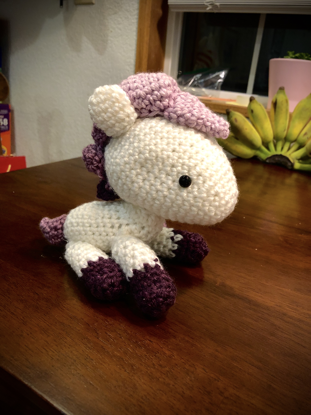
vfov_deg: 63.4
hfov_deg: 49.7
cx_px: 156
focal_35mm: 28
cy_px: 208
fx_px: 335
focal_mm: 3.99
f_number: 1.8
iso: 100
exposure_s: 1/15
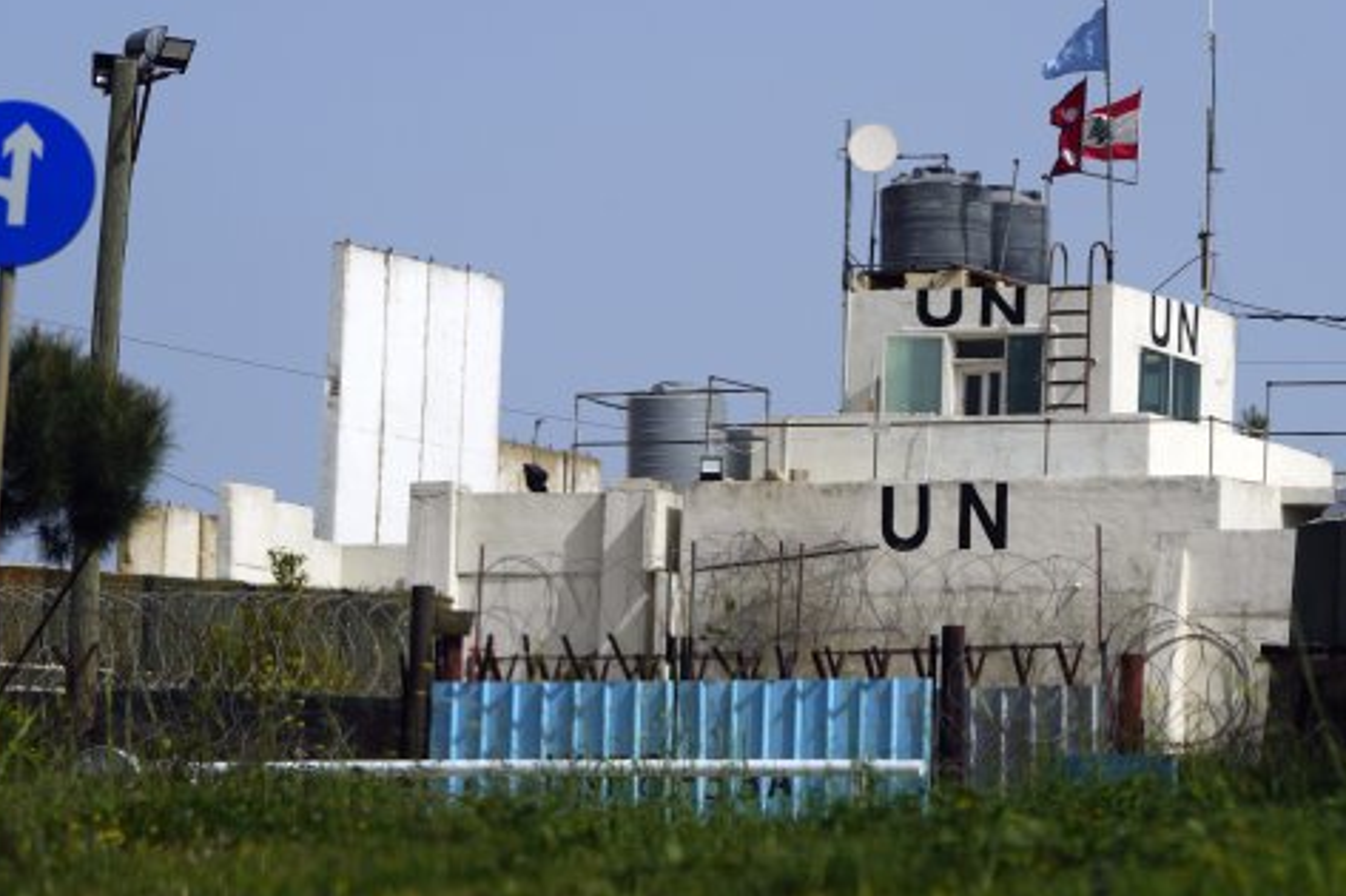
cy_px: 337
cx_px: 919
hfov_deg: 9.6
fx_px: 8035
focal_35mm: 215
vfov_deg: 6.4
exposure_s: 1/3200
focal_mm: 127
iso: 160
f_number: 4
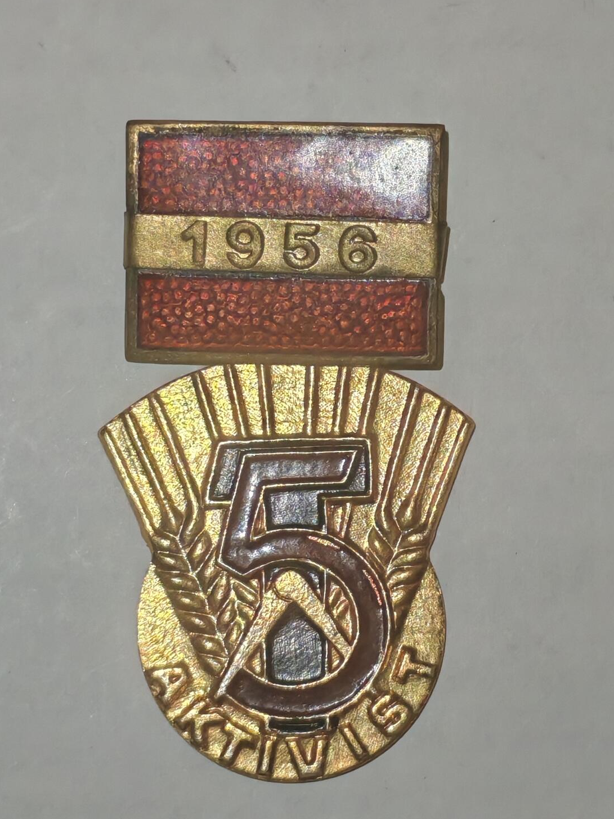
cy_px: 446
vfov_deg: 16.4
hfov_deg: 12.3
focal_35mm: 120
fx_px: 2838
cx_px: 288
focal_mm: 5.52
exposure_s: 1/100
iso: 64
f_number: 1.95
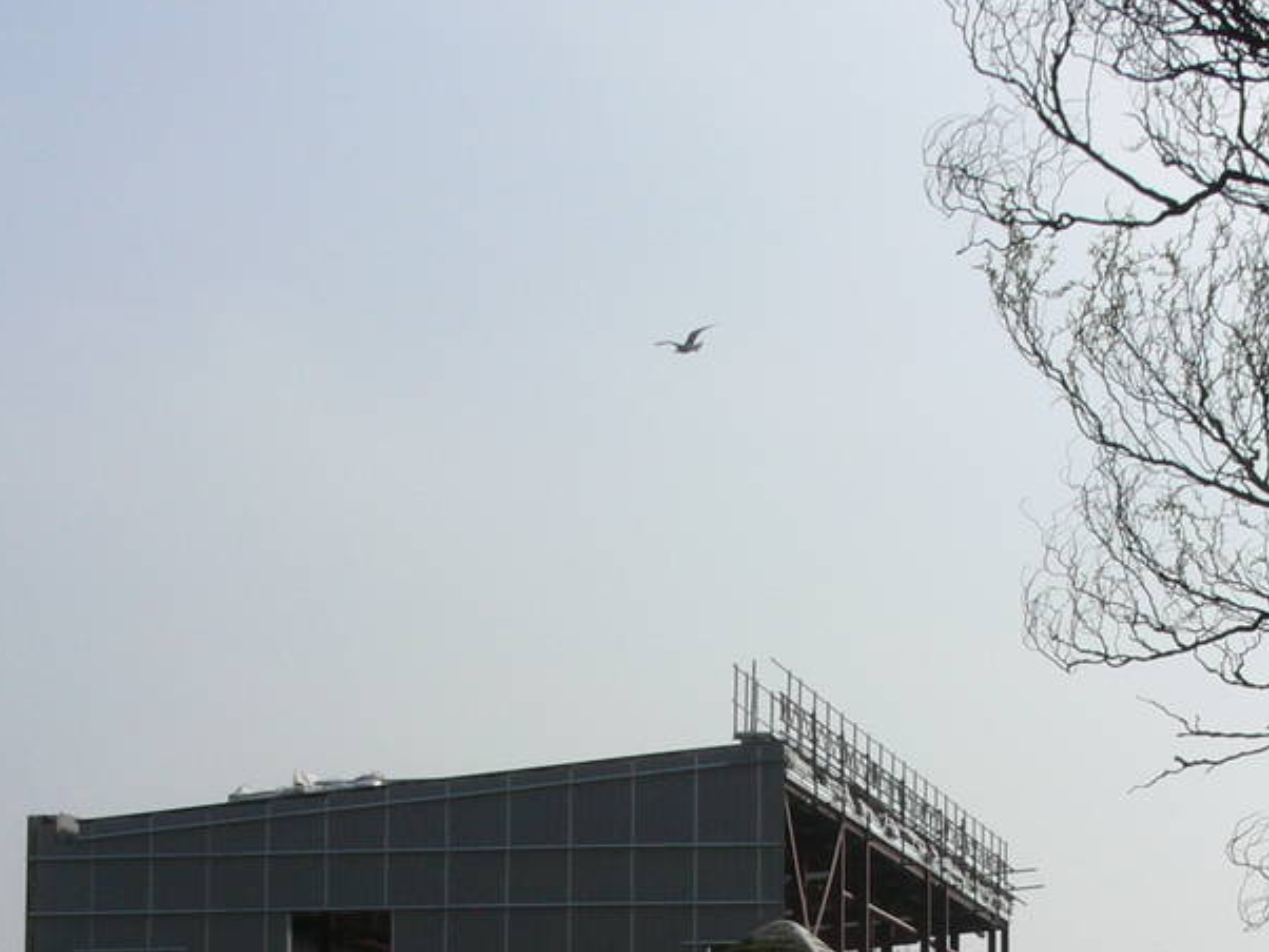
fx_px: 3411
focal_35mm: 93
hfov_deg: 21.1
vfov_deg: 15.4
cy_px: 1072
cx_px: 630
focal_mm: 7.4
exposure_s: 1/500
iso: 80
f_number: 7.1
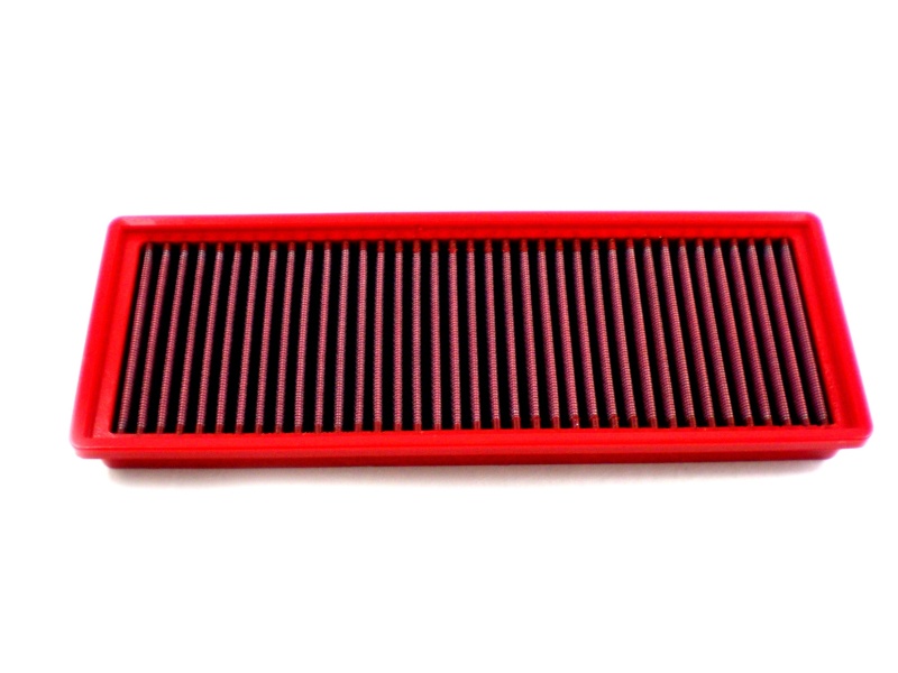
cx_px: 449
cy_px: 336
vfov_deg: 37.7
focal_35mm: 38
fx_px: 986
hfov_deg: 49.0
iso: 200
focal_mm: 6.3
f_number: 3.1
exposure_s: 1/52.4
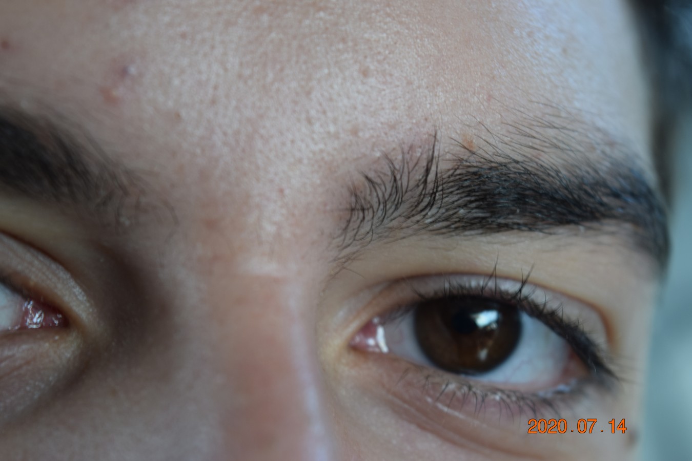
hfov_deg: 24.6
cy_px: 230
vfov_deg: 16.6
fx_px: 1586
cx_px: 346
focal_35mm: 82
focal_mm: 55
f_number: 5.6
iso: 400
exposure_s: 1/100
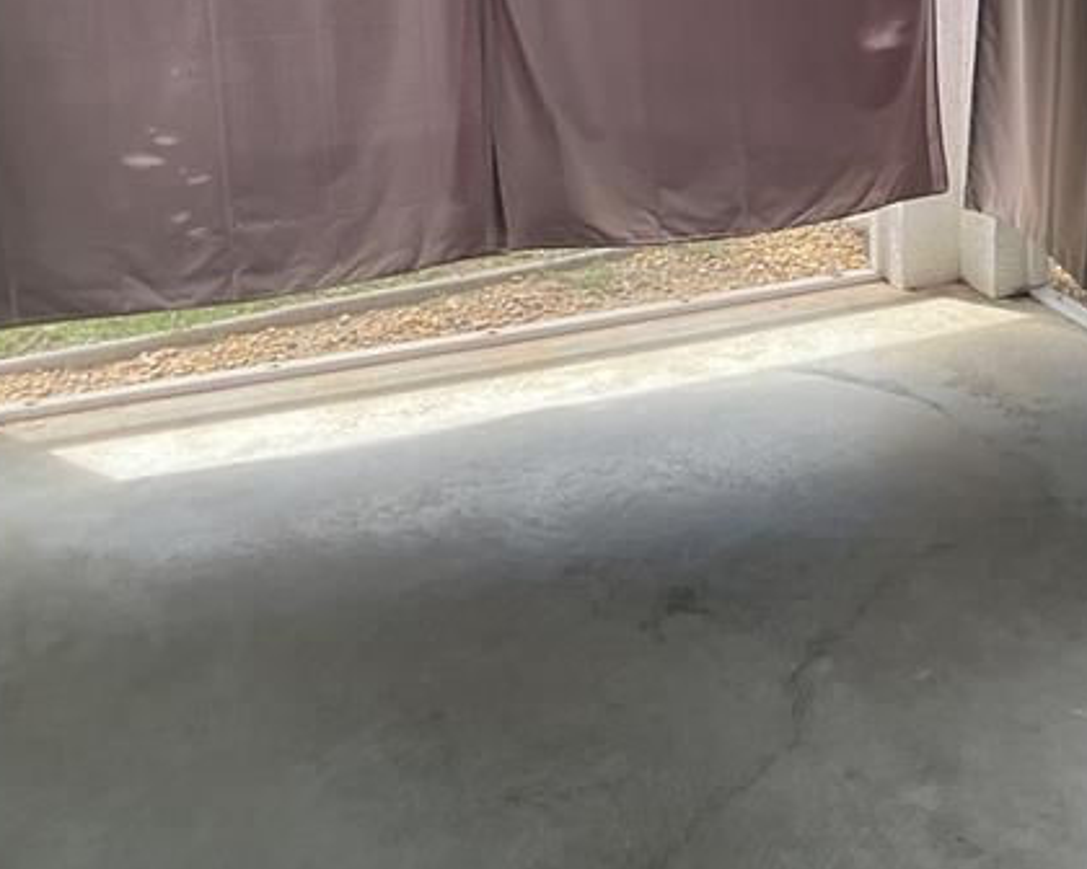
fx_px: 2220
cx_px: 958
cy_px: 103
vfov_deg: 21.7
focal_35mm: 69
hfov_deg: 26.7
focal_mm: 3
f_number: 1.8
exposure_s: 1/120
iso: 25
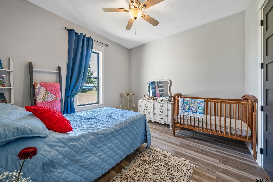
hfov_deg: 108.3
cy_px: 91
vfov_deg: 85.4
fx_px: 99
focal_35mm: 13
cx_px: 136
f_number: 8
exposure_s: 1/10
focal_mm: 13
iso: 800
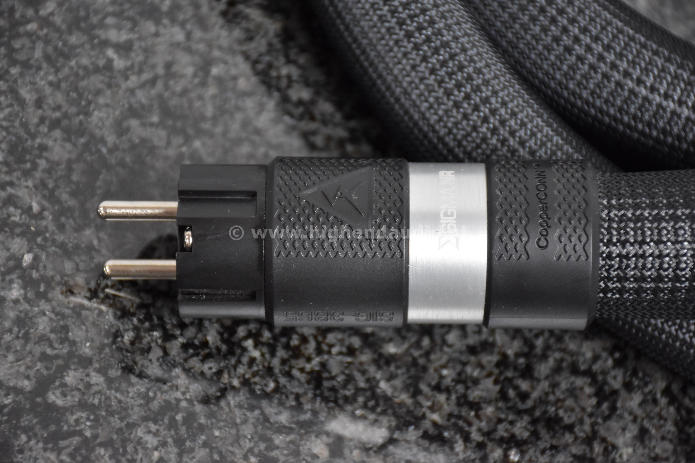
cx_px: 348
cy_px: 232
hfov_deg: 14.4
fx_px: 2751
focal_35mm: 142
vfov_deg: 9.6
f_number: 5.3
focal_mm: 95
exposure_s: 1/60
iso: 1100
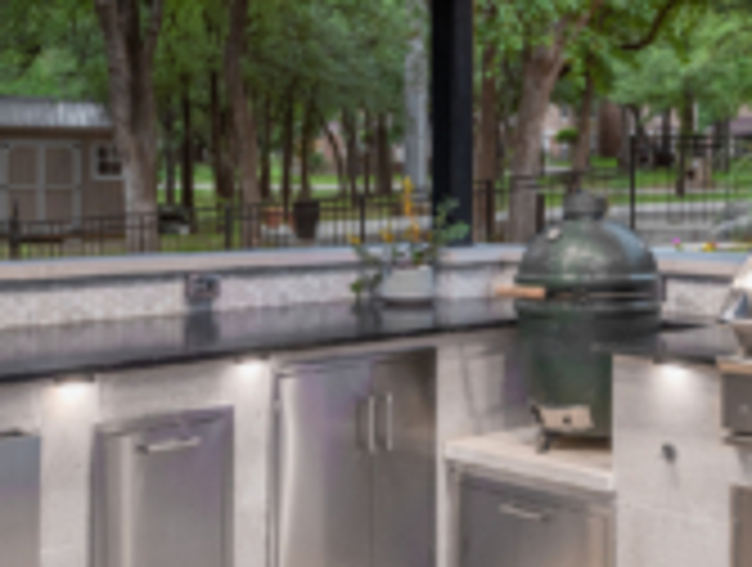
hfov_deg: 31.0
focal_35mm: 62
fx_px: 1350
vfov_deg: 23.6
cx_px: 455
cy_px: 184
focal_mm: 24
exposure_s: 1/8
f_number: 8
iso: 400
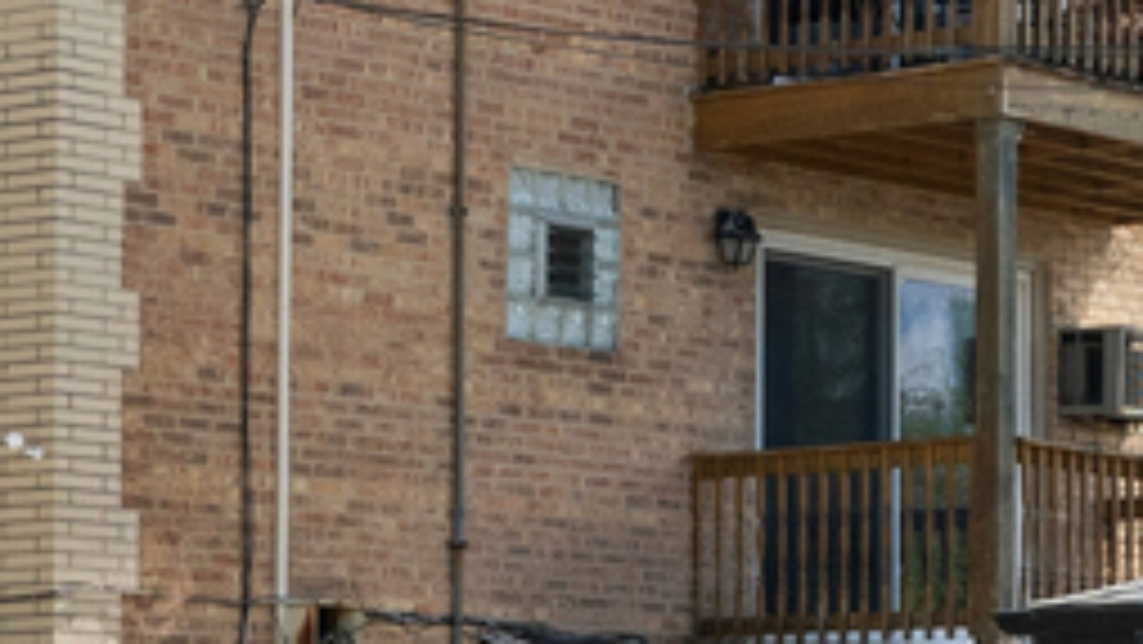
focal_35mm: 174
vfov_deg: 7.0
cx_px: 868
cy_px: 158
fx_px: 5275
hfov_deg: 12.3
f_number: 8
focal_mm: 26
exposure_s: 1/4000
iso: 400
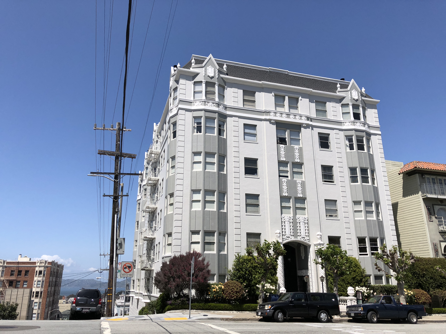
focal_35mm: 28
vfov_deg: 49.7
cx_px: 223
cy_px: 167
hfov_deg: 63.4
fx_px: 361
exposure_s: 1/4049
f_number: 1.8
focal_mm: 4
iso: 20
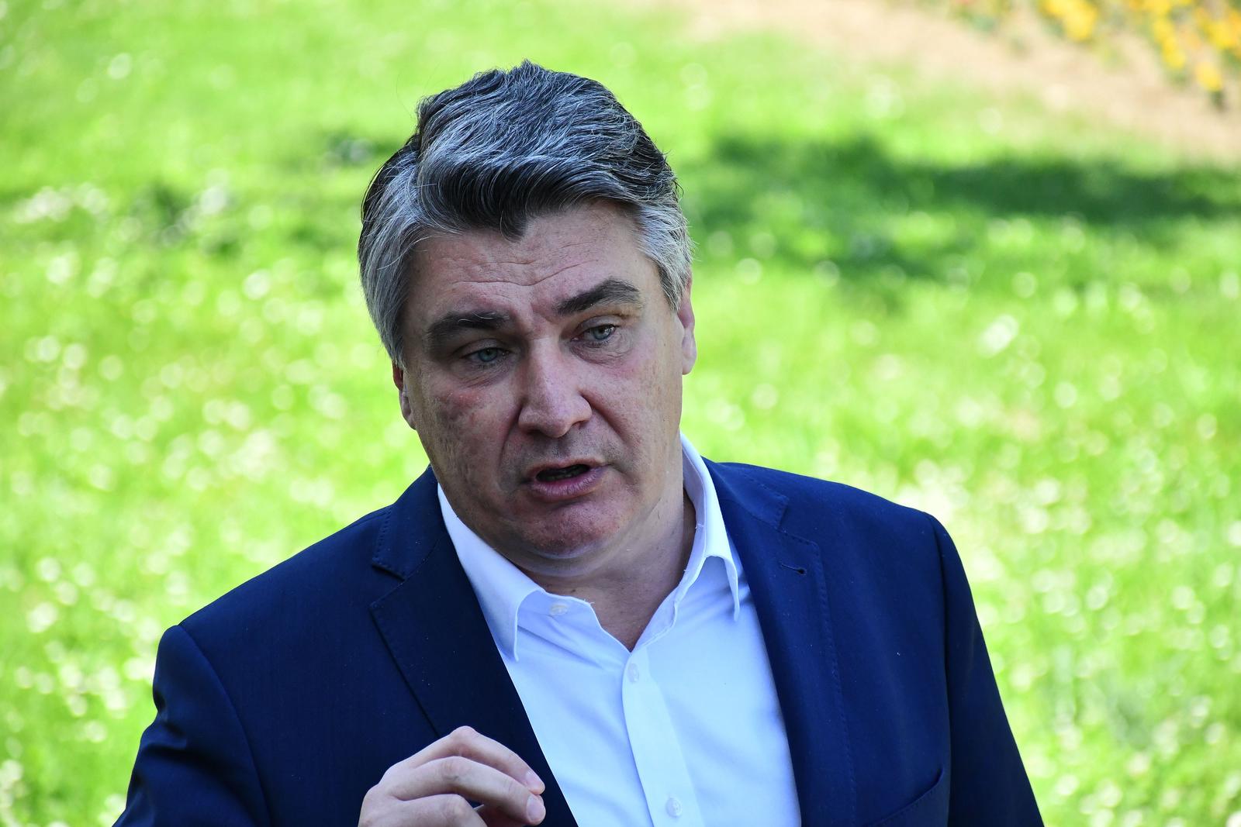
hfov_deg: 9.8
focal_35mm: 210
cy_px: 414
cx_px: 620
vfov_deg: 6.5
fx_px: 7239
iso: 3200
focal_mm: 140
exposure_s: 1/2500
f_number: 6.3
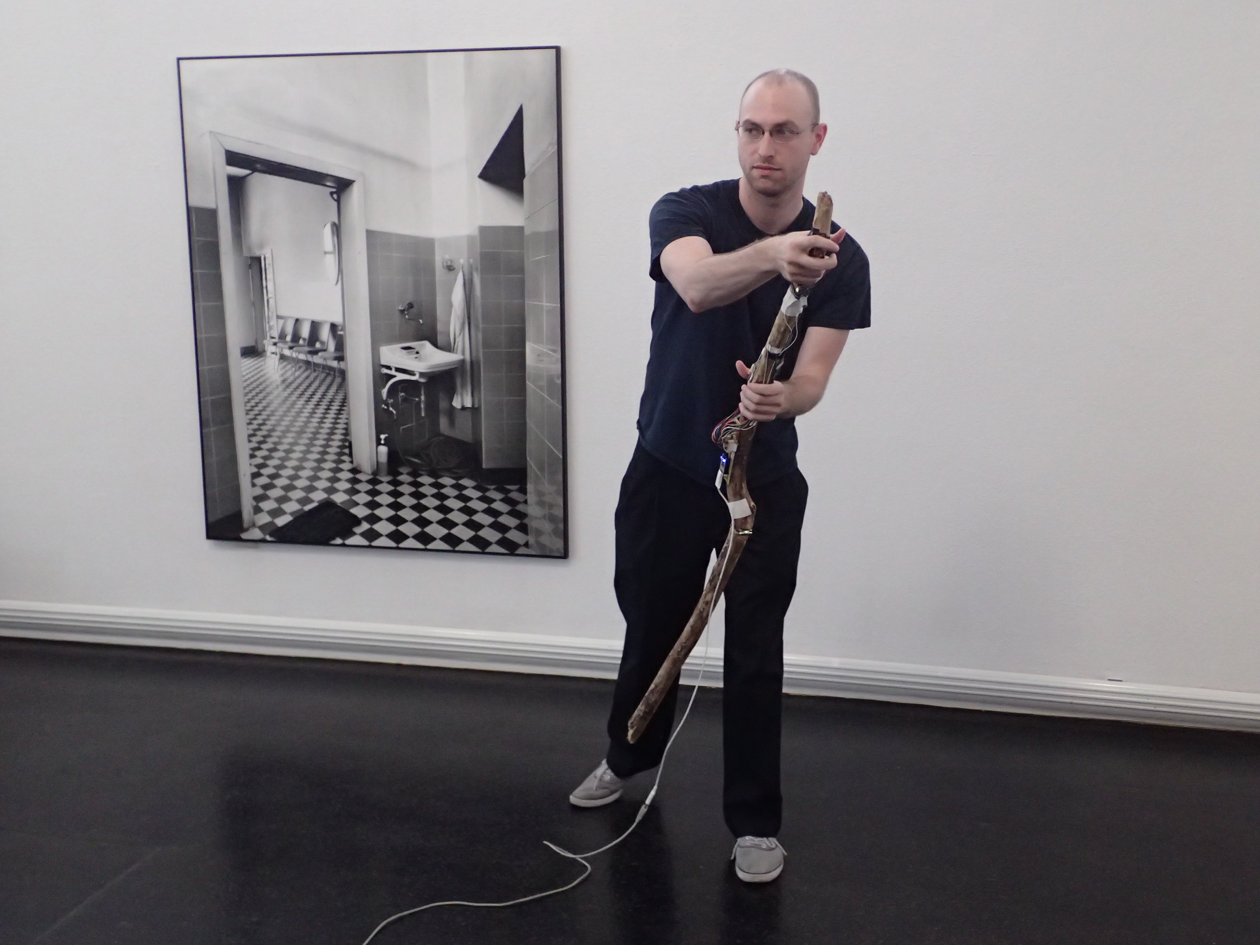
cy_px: 472
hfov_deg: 46.8
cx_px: 630
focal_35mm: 40
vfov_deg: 36.0
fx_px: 1456
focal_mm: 7.34
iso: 800
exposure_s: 1/250
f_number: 2.8
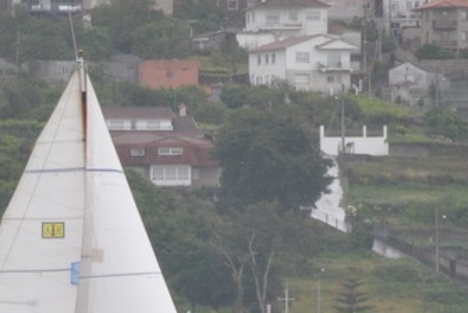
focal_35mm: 799
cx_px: 57
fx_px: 10400
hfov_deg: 2.6
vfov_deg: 1.7
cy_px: 367
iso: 320
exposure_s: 1/500
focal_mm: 200
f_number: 5.6
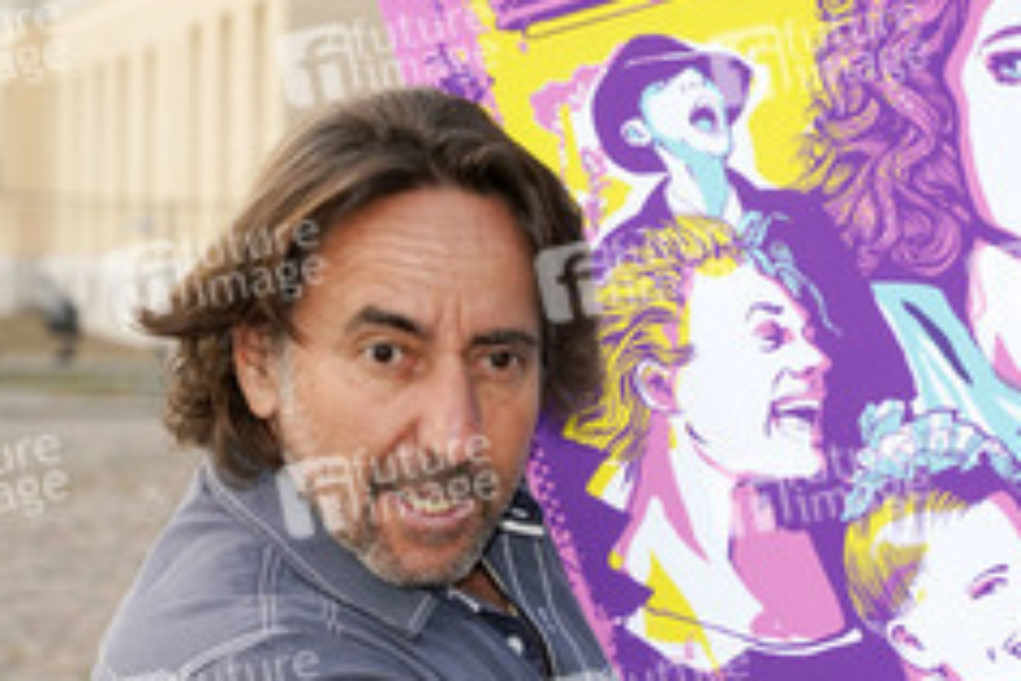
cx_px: 704
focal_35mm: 156
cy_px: 379
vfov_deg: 8.8
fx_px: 4424
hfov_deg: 13.1
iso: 640
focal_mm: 82
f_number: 7.1
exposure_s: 1/60
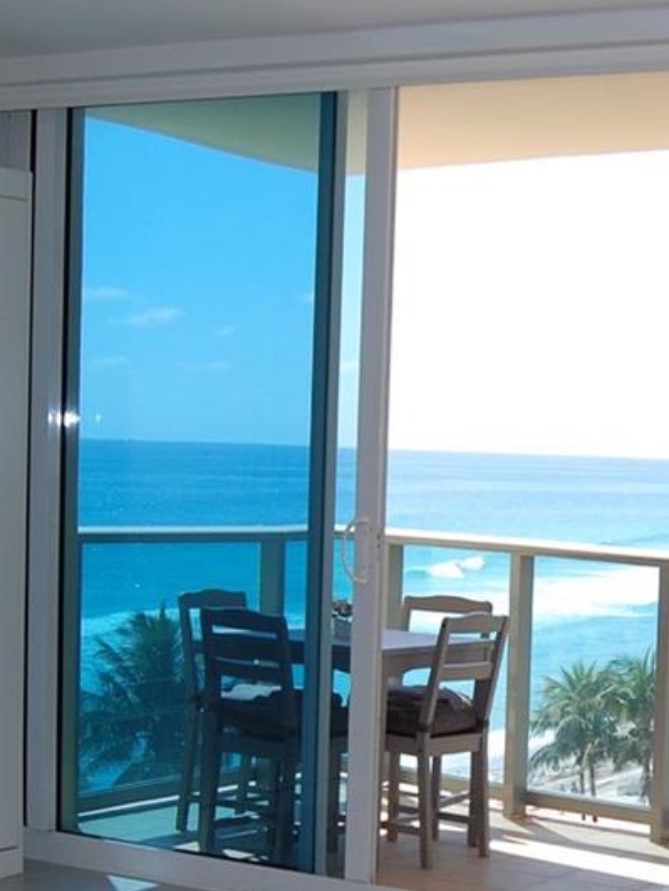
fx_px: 2010
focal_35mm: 78
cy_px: 704
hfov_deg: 18.7
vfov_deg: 24.6
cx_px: 520
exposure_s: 1/500
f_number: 5.6
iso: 200
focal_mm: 18
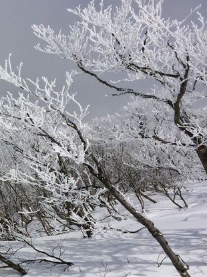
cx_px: -49
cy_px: 183
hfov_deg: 22.9
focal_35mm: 58
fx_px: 463
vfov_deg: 33.0
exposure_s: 1/13699
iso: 40
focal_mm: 4.12
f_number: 2.2
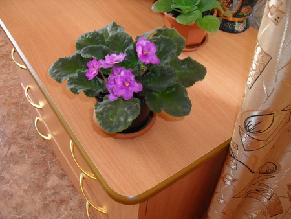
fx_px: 294
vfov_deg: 40.7
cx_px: 146
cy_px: 110
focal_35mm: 35
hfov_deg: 52.6
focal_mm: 6.3
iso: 200
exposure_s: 1/45
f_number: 3.2
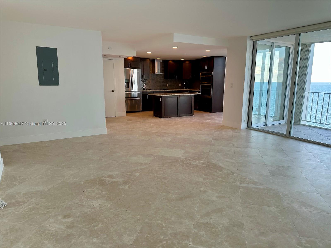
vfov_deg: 56.8
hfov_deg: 71.6
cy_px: 124
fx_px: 229
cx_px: 166
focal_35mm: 24
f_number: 1.78
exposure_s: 1/216
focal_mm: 6.86
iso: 64
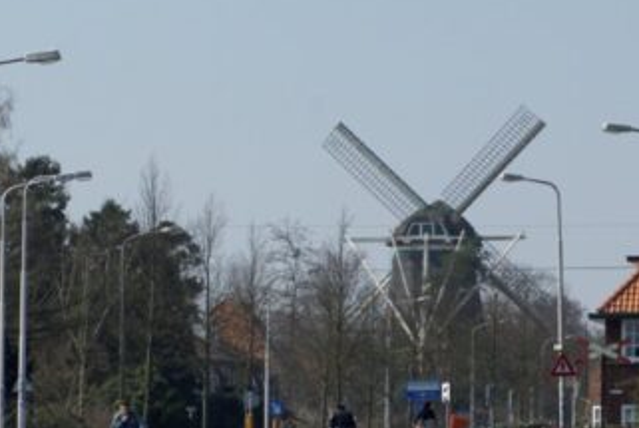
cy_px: 353
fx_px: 4479
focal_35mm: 252
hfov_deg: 8.2
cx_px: 352
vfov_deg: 5.5
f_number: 10
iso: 100
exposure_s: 1/250
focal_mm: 90
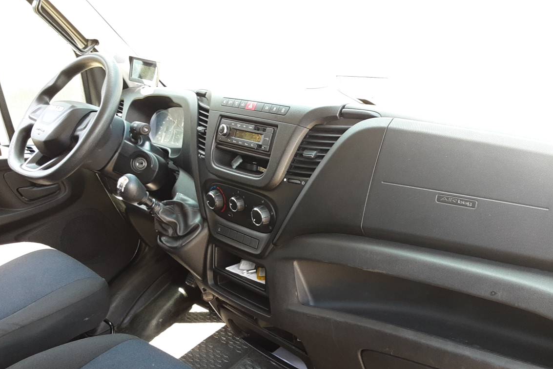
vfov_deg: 35.7
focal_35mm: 37
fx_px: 568
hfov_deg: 51.8
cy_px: 242
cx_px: 301
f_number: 1.9
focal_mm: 2.9
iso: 66
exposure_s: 1/40
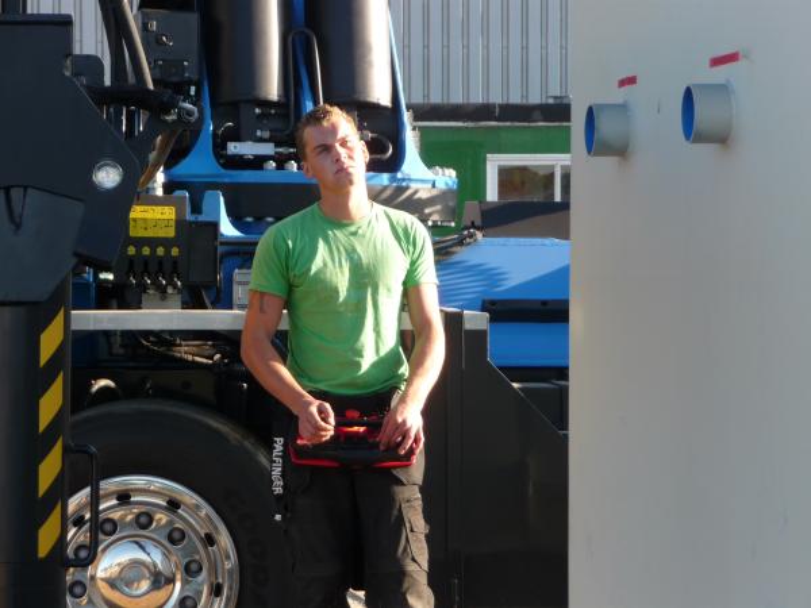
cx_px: 406
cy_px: 304
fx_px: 2999
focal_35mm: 128
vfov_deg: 11.6
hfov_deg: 15.4
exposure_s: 1/125
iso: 100
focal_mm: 21.8
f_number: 4.7
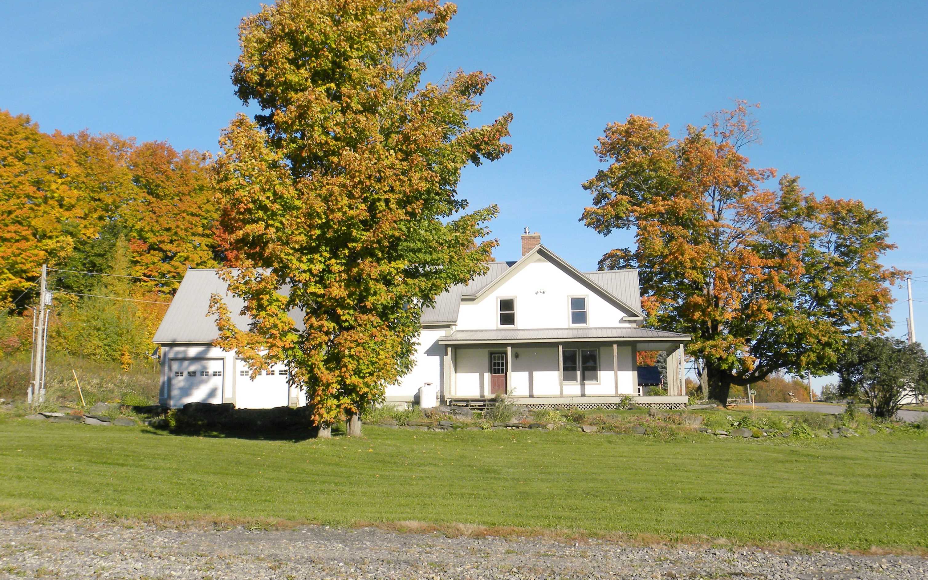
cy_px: 248
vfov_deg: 31.9
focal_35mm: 40
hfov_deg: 49.3
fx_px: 1012
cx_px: 458
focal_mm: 6.6
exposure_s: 1/347
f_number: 5.6
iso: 64
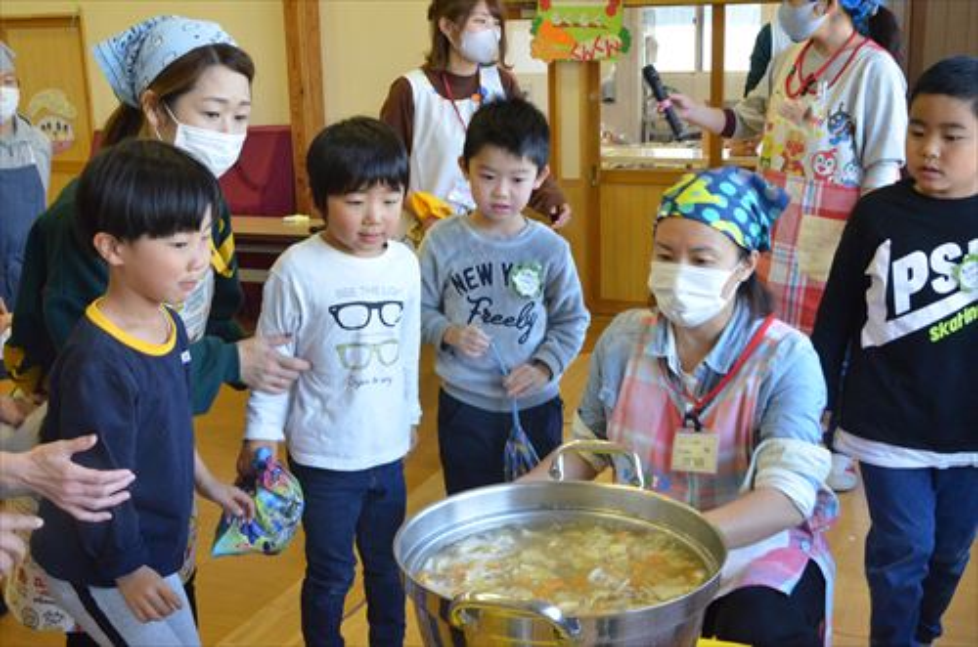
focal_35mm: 42
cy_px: 324
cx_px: 489
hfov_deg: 46.5
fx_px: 1138
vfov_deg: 31.7
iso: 3200
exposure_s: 1/125
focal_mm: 28
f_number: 9
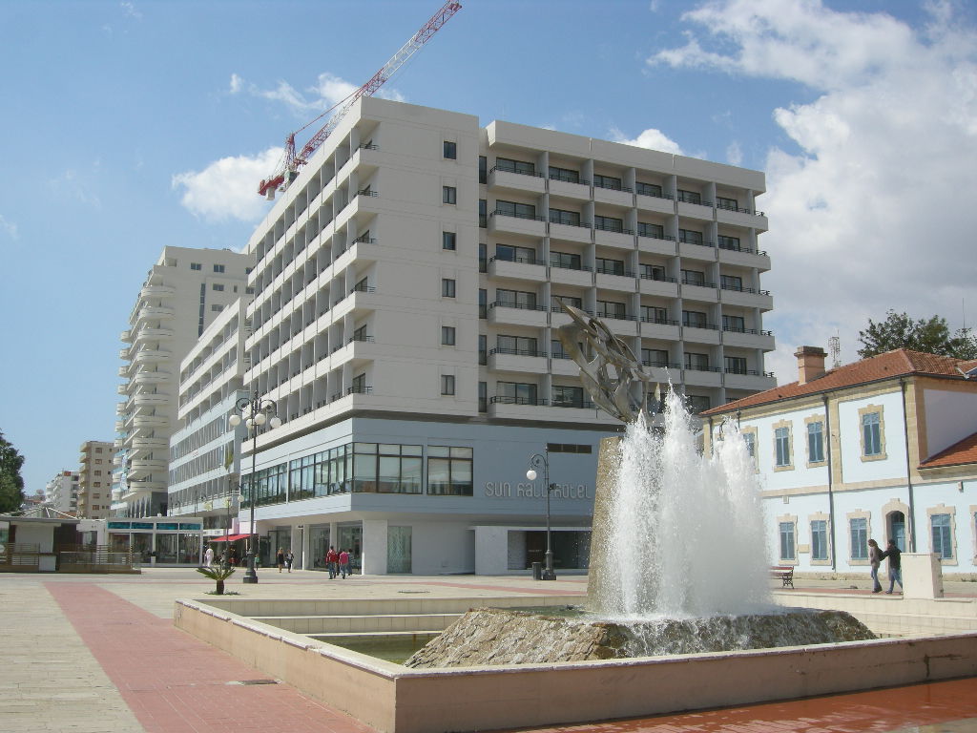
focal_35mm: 36
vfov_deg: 39.7
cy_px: 366
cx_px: 488
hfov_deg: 51.4
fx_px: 1016
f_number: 6.1
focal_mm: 7.5
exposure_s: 1/344
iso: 64
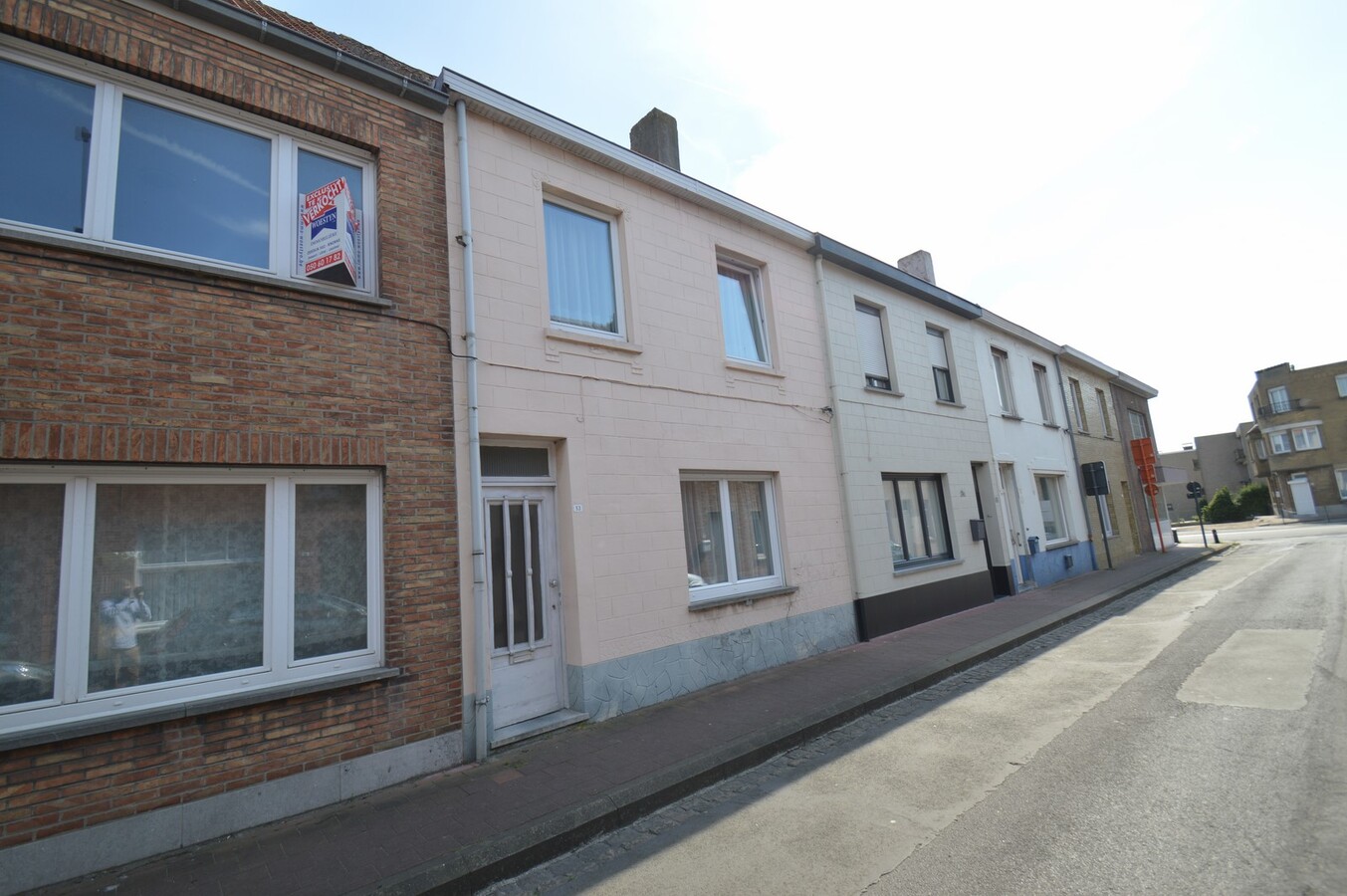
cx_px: 674
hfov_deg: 95.0
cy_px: 448
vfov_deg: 72.0
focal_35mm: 16
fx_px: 617
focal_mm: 11
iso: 100
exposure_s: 1/160
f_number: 6.3
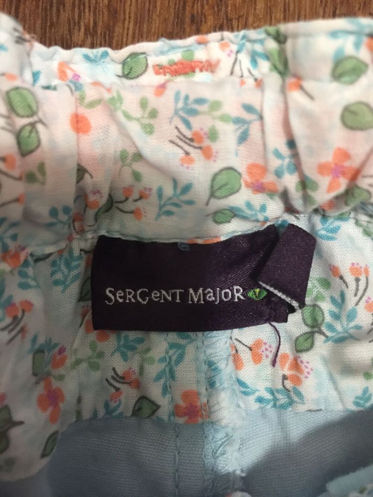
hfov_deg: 48.2
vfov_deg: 61.7
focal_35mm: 29
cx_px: 186
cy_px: 248
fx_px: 417
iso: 125
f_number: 2.2
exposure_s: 1/8
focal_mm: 4.15
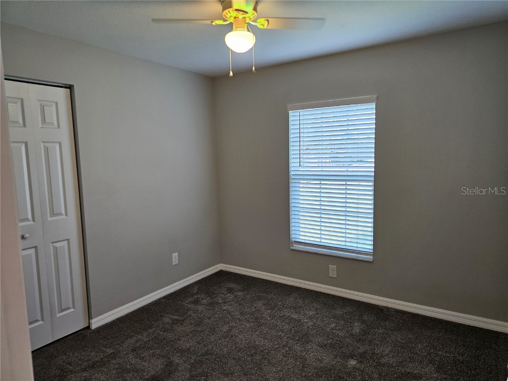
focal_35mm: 23
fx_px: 338
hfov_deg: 73.9
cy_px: 190
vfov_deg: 58.9
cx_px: 254
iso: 200
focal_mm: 6.3
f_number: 1.7
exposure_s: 1/120
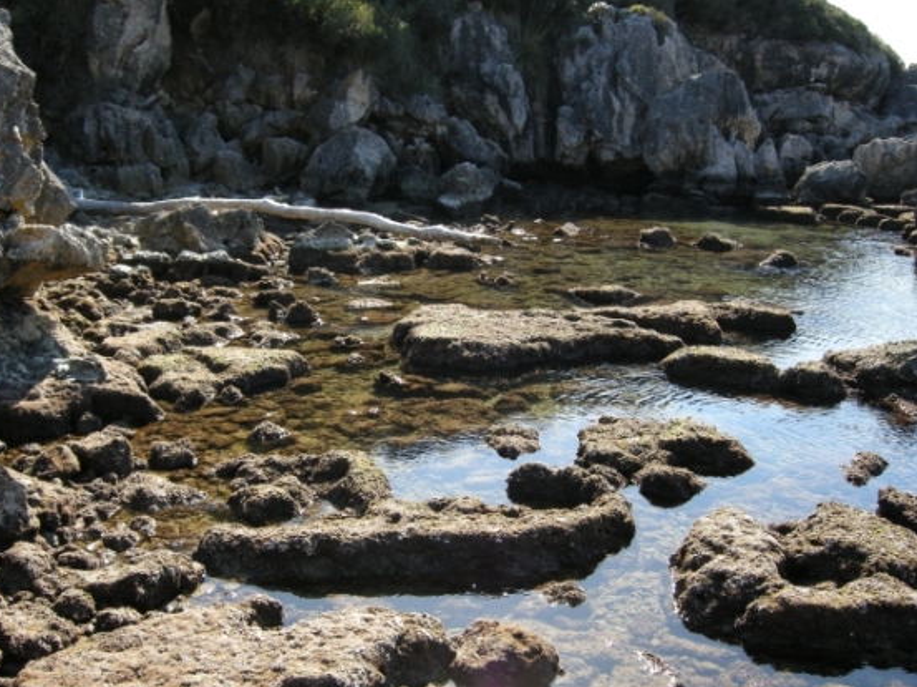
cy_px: 358
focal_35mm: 38
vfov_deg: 37.7
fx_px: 1006
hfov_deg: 49.0
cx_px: 421
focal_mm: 7.5
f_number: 3.8
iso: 64
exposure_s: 1/170
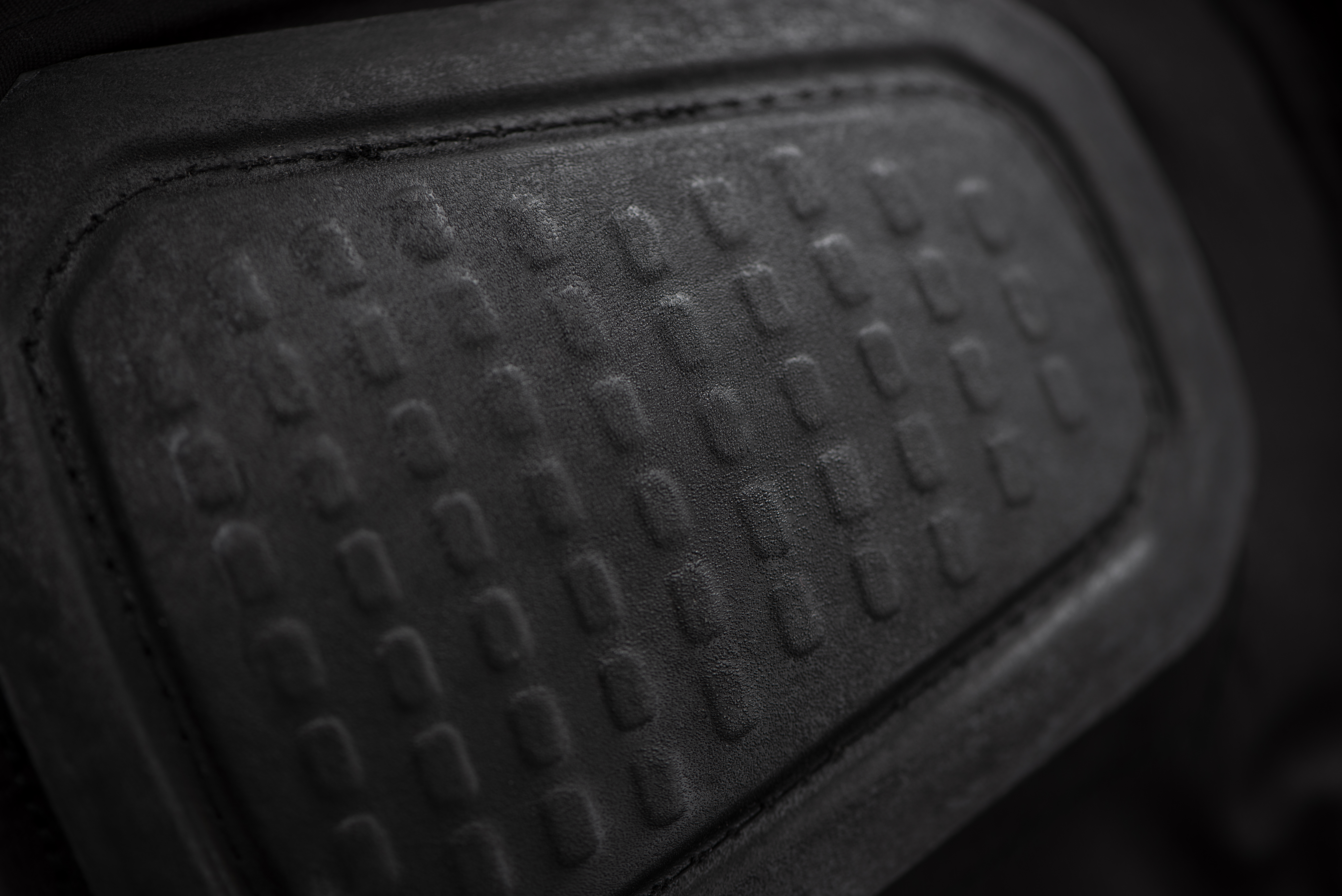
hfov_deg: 19.4
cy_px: 448
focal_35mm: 105
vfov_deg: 13.1
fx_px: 3915
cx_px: 671
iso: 100
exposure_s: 1/125
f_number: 5.6
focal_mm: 105
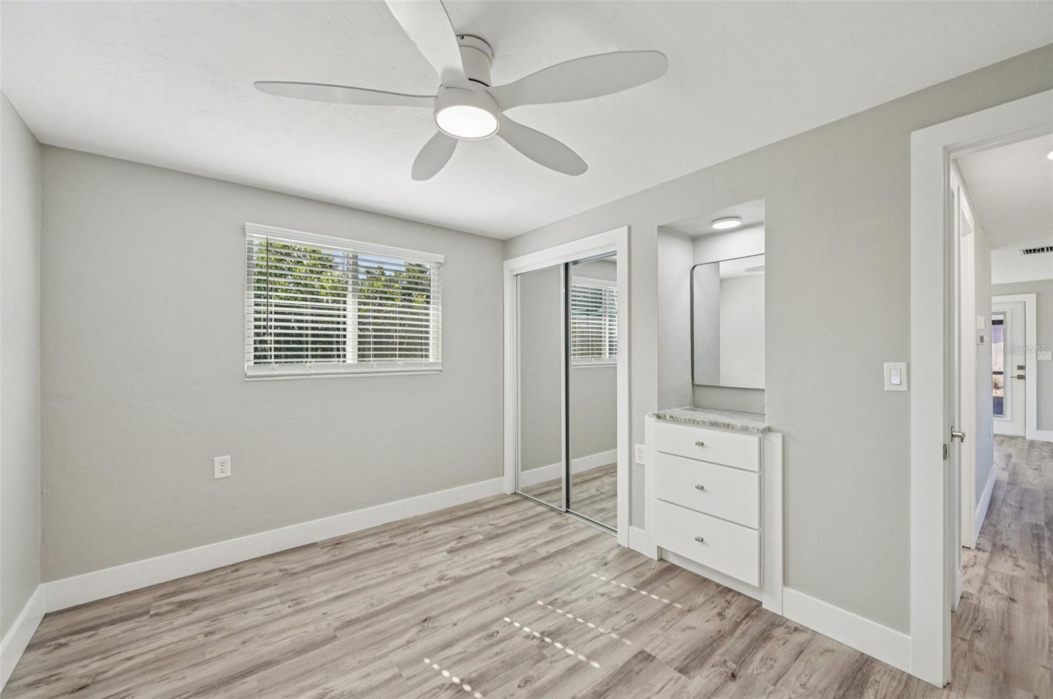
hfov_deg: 104.3
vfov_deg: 81.1
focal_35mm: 14
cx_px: 526
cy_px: 350
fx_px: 409
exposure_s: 1/125
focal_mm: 14
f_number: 8
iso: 400
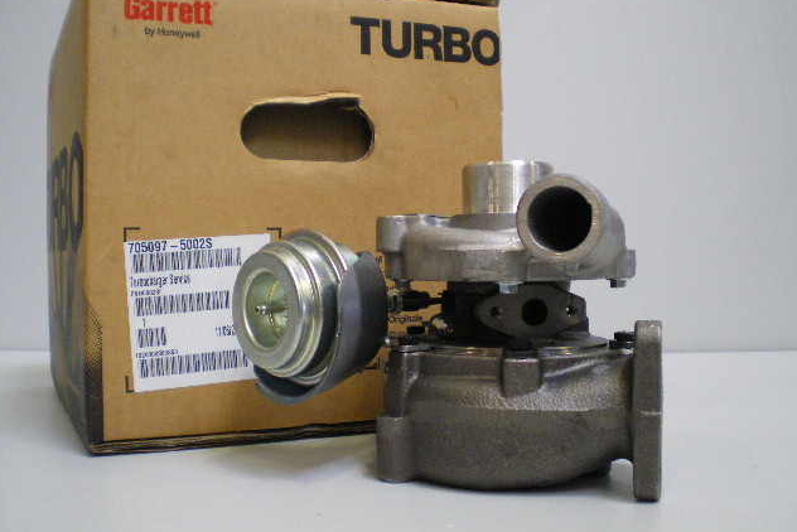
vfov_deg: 33.4
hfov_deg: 48.4
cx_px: 395
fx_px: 886
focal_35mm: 40
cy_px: 246
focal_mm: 6.3
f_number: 3.1
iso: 400
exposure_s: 1/20
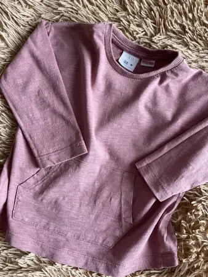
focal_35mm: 26
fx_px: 208
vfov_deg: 67.3
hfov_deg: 53.1
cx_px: 104
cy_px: 138
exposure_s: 1/60
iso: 200
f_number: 1.6
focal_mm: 5.1
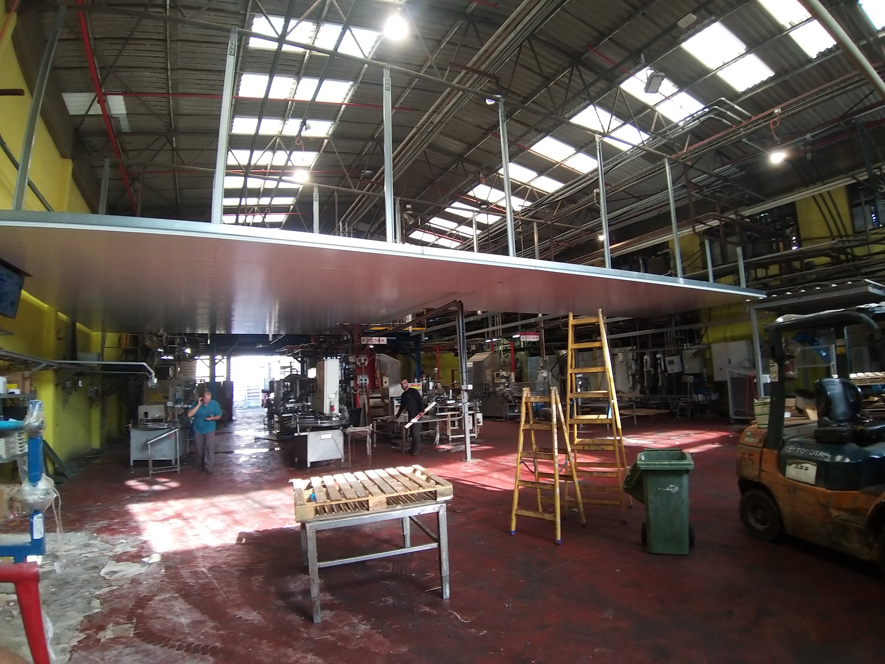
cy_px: 332
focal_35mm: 18
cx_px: 442
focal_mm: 1.87
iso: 64
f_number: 2.4
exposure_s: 1/50
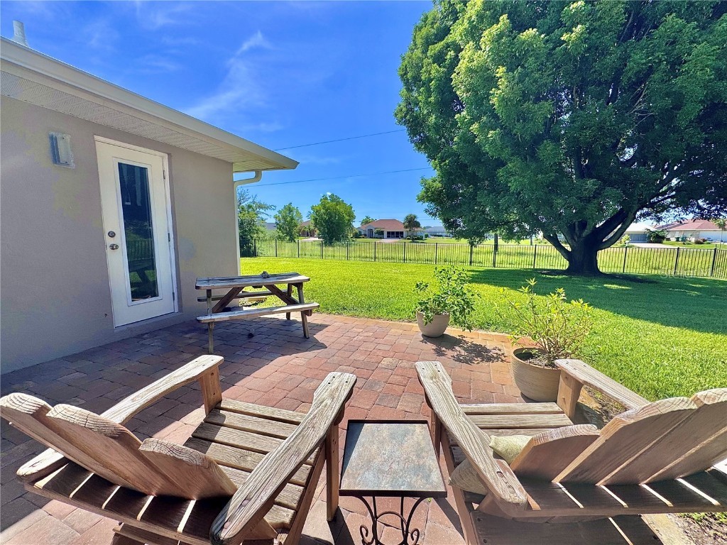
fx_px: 294
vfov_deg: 85.7
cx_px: 364
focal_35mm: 14
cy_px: 272
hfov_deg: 102.1
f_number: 2.2
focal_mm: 2.22
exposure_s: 1/2146
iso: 50
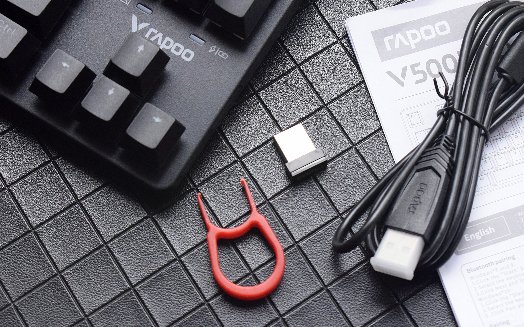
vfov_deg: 13.8
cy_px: 150
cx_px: 284
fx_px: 1350
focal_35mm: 95
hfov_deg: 22.0
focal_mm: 55
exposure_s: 1/250
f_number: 8
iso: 3200
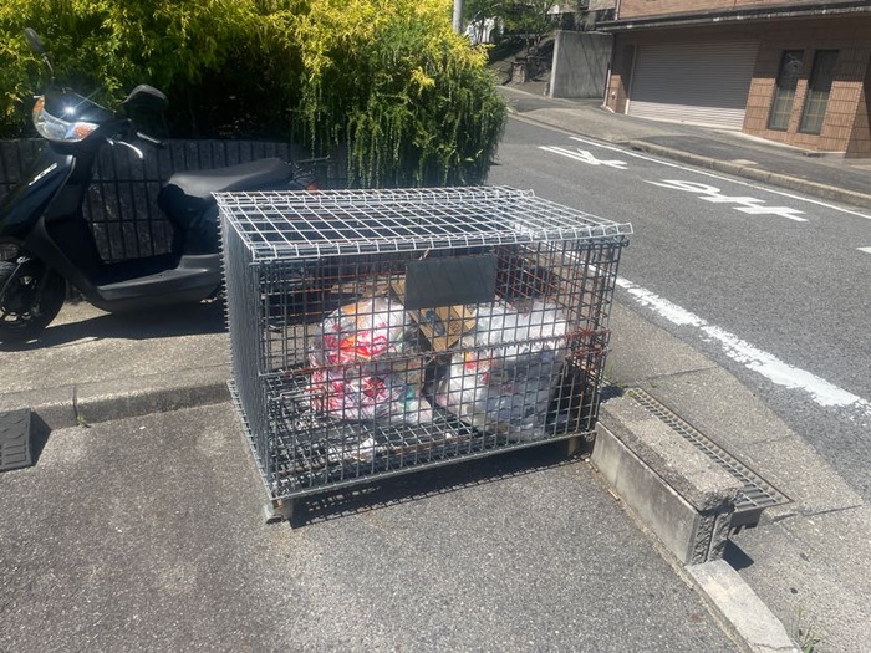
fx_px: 654
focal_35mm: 26
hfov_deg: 67.3
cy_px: 326
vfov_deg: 53.1
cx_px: 436
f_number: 1.6
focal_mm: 4.2
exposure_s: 1/3205
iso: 32
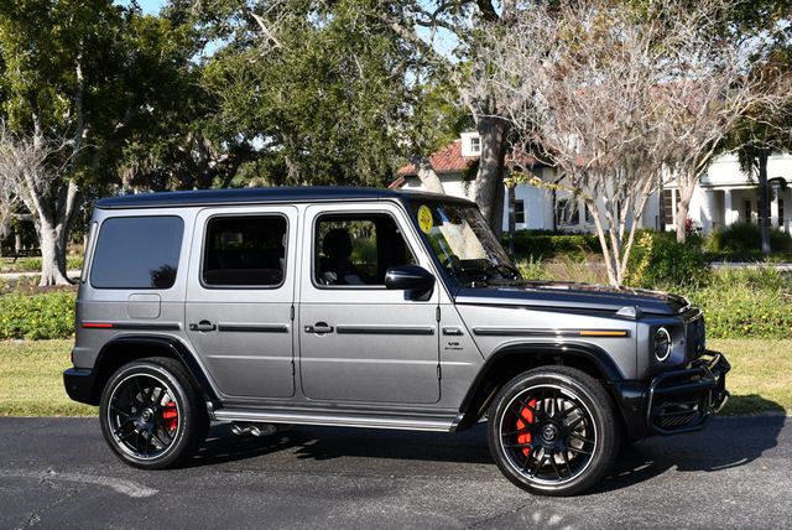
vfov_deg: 26.0
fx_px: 1145
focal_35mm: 52
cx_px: 396
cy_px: 265
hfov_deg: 38.2
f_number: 8
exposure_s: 1/250
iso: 140
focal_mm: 26
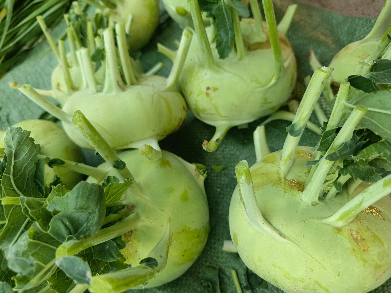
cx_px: 196
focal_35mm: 23
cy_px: 146
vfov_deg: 58.9
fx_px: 260
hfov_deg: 73.9
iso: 273
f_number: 1.88
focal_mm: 5.59
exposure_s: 1/100
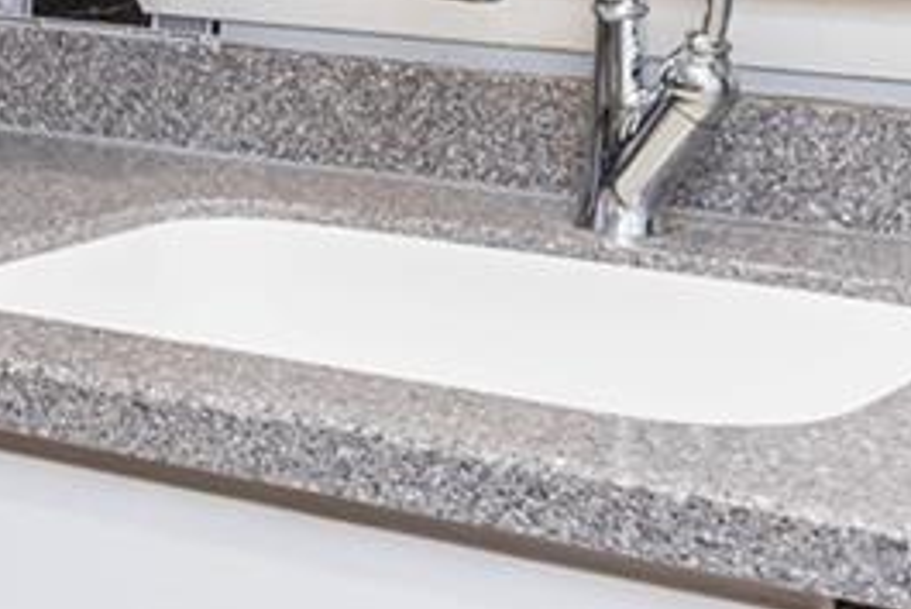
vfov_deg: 12.1
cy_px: -320
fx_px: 2734
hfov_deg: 17.3
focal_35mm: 108
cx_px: -395
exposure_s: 1/15
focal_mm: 14
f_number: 7.1
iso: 320
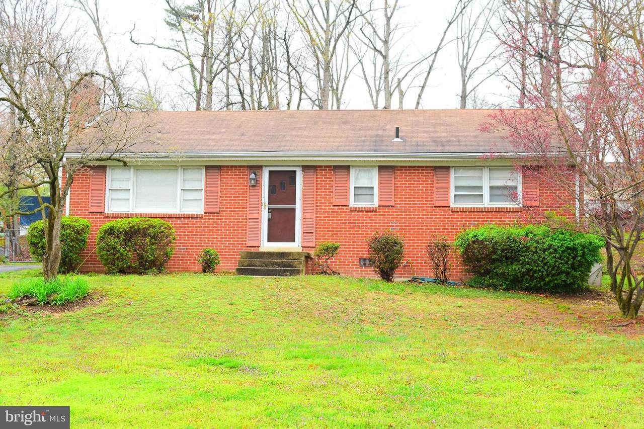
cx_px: 322
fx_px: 939
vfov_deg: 25.7
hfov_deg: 37.9
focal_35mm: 52
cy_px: 214
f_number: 5.6
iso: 220
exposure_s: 1/125
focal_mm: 35
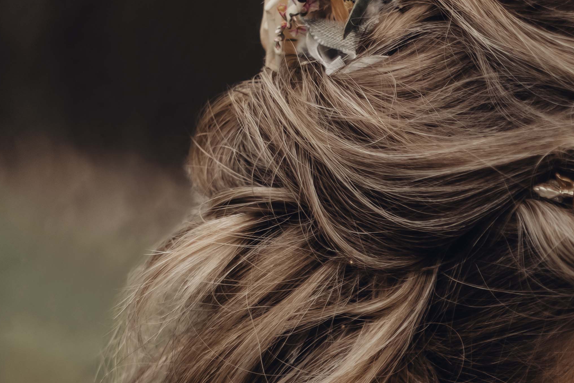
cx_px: 940
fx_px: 3221
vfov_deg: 6.7
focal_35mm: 202
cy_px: 542
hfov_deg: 9.8
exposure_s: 1/800
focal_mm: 50
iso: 64
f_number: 1.8
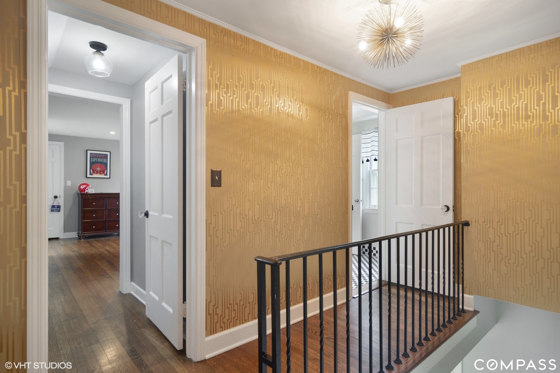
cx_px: 280
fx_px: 280
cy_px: 186
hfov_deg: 90.0
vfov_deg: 67.4
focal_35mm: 18
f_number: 8
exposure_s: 1/8
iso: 200
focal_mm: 12
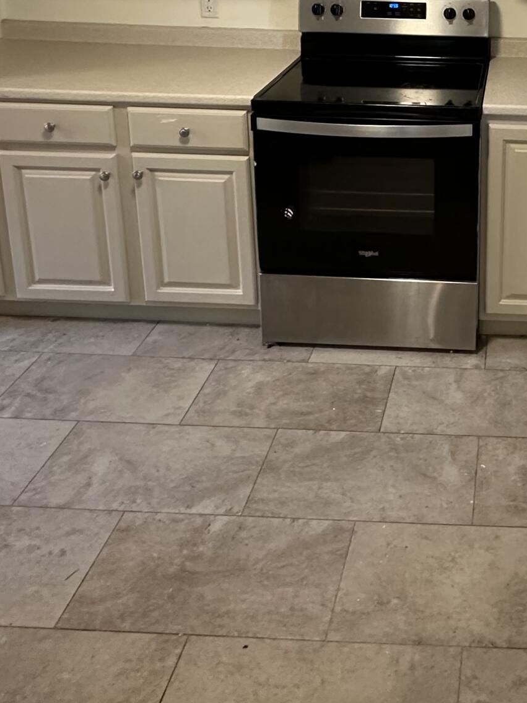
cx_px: 512
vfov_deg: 43.9
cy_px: 22
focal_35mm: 37
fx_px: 751
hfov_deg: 35.4
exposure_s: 1/60
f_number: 2.2
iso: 320
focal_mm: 2.22
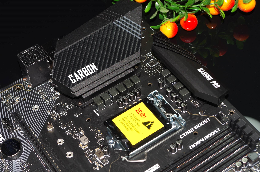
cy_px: 86
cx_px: 130
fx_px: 541
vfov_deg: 18.1
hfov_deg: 27.0
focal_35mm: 75
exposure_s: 1/30
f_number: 11
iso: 100
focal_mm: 50
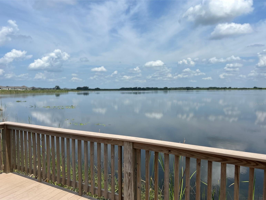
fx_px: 207
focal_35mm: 27
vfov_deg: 51.3
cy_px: 104
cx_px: 132
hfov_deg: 65.3
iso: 50
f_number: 1.5
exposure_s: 1/7463
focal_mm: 5.7
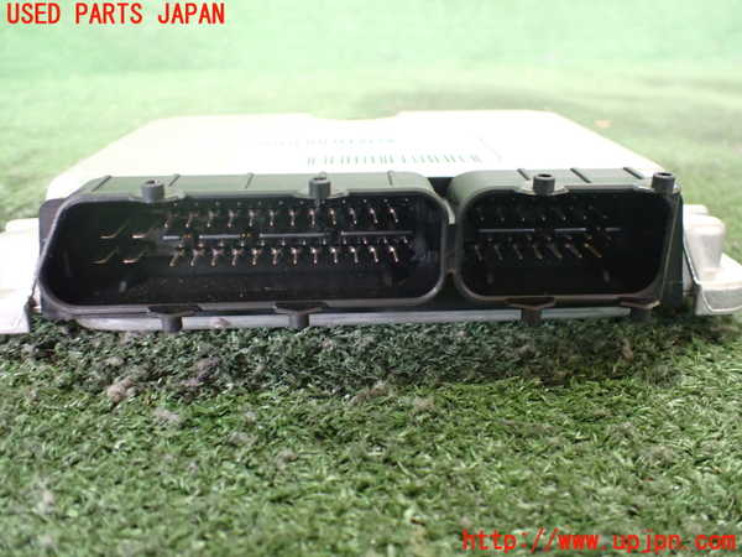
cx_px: 371
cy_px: 278
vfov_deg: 46.8
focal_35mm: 30
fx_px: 643
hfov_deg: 60.0
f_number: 2.3
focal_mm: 5.4
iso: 1000
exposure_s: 1/30
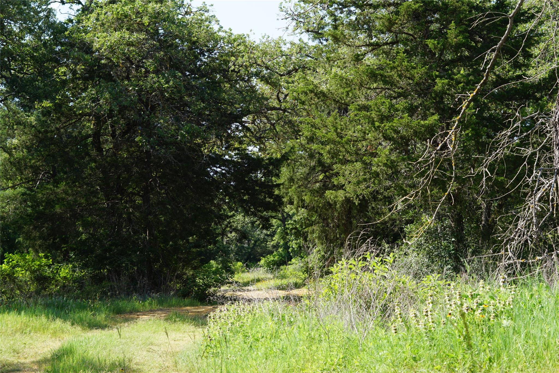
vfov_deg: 18.2
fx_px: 1165
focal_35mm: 75
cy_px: 186
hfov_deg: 27.0
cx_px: 280
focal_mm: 50
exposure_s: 1/100
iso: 100
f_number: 8
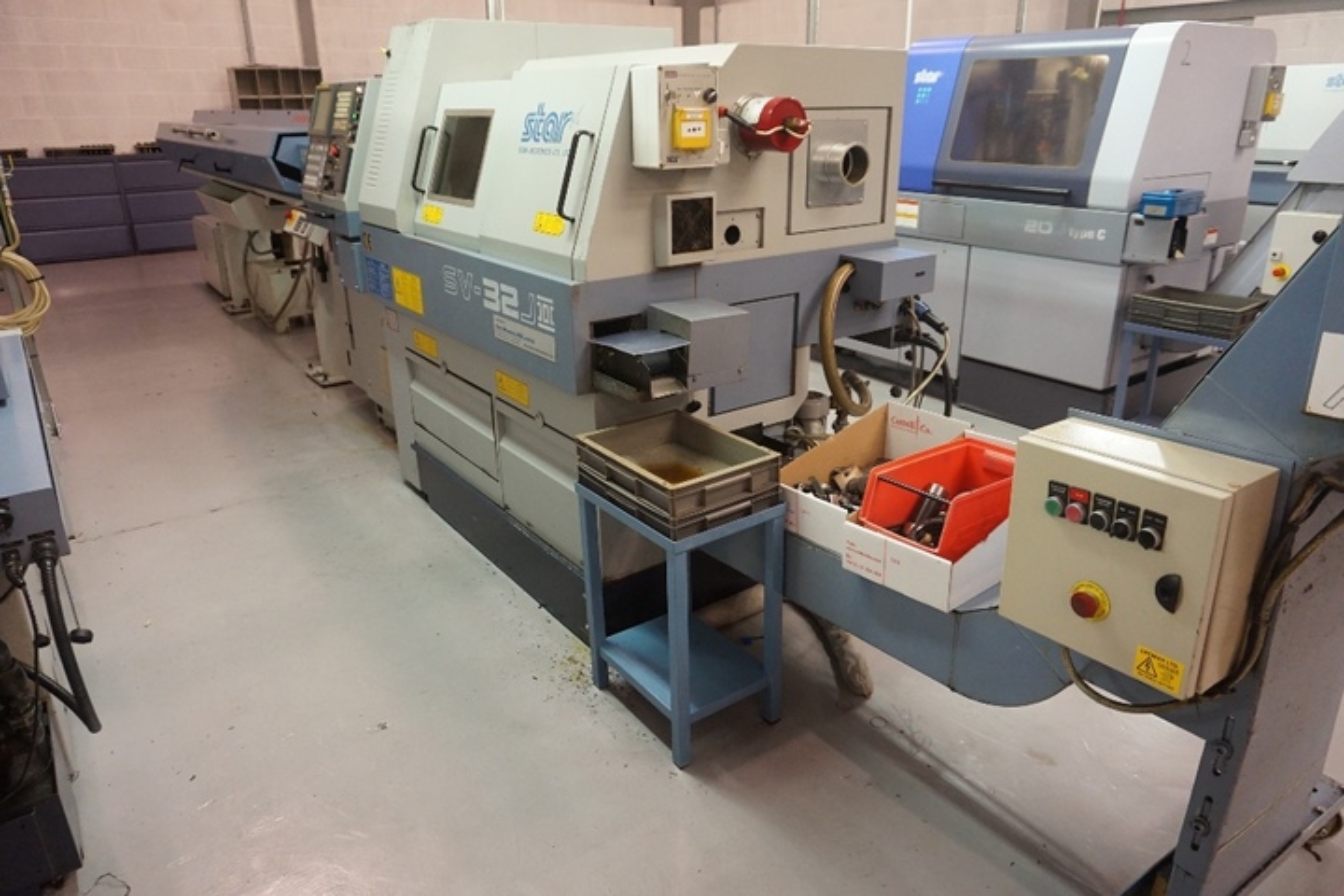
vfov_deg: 53.1
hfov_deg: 73.7
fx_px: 896
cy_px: 448
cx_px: 672
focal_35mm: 24
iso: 1600
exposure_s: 1/160
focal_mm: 16
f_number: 3.5
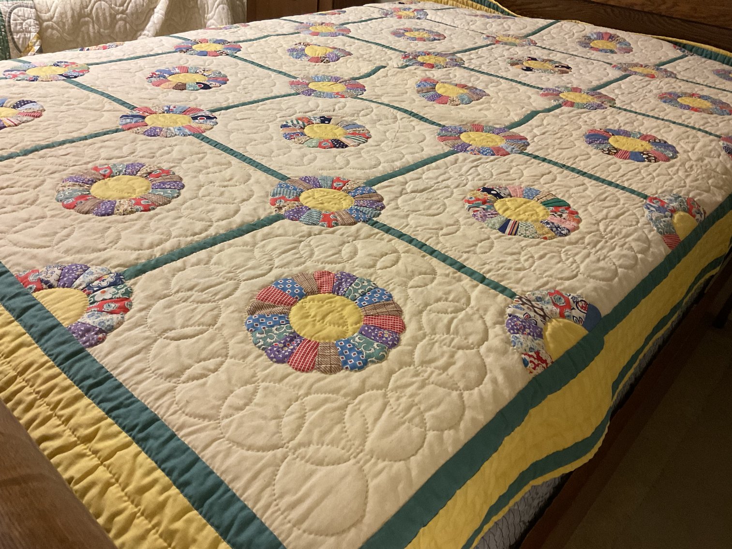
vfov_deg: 48.2
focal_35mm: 29
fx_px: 613
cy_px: 274
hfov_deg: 61.7
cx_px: 366
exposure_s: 1/60
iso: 200
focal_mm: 3
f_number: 1.8
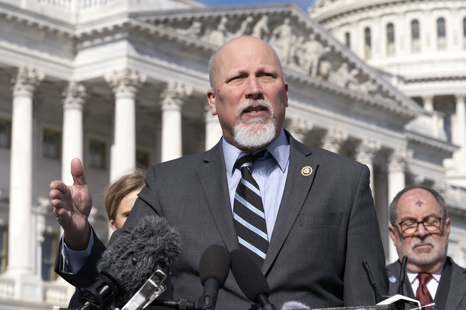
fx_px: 1126
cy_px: 155
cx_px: 233
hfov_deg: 23.4
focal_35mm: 87
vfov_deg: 15.7
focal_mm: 87
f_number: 8
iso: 80
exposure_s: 1/400
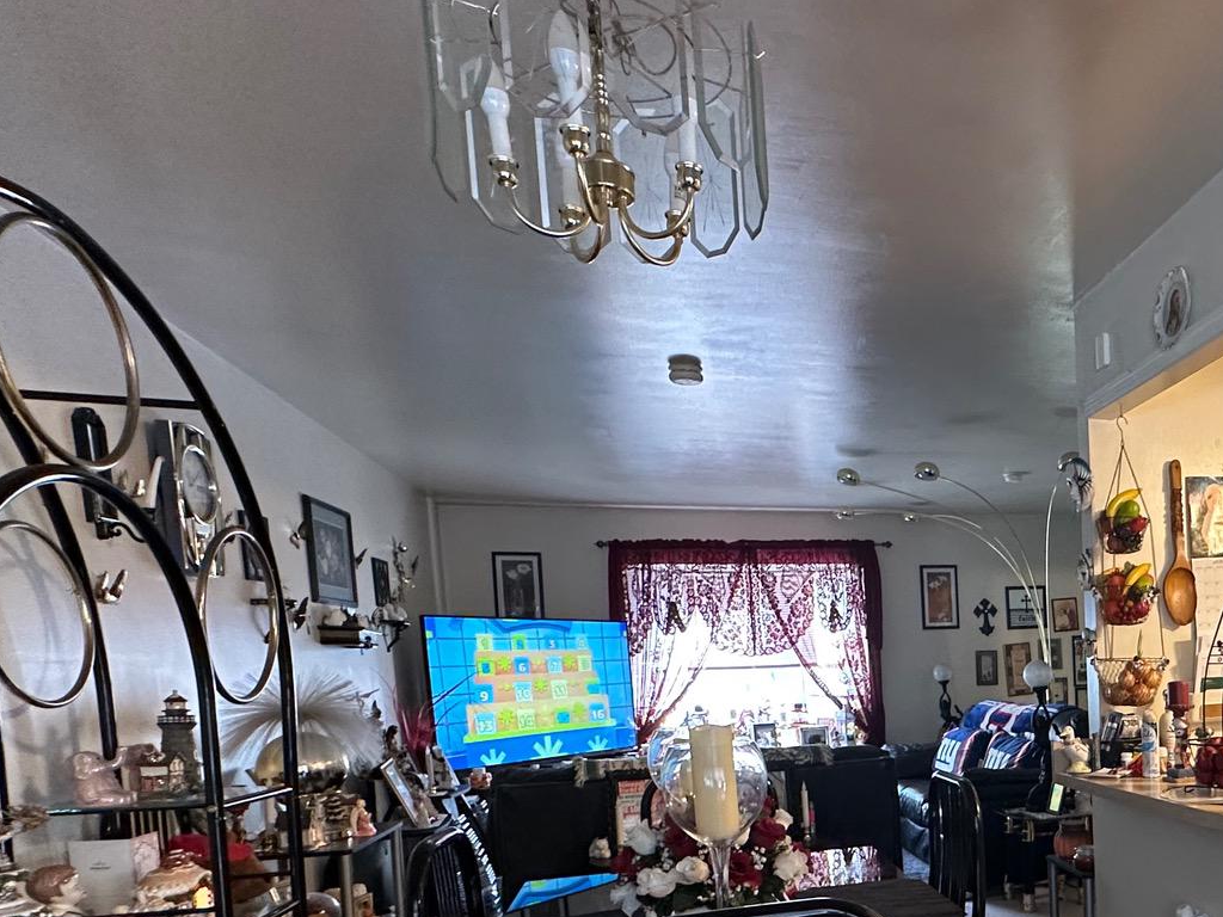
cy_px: 741
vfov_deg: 46.9
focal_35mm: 28
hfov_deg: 56.7
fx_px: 989
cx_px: 1047
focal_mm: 2.22
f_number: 2.2
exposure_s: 1/60
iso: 250
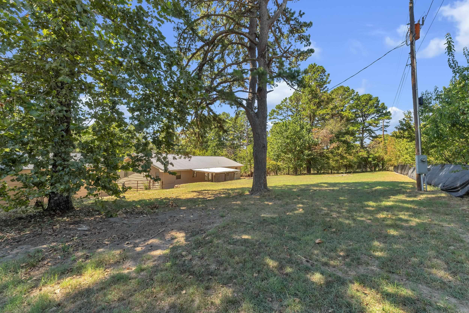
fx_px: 195
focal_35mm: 15
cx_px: 234
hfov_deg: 100.4
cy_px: 156
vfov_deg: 77.3
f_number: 9
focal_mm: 10
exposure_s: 1/100
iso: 200
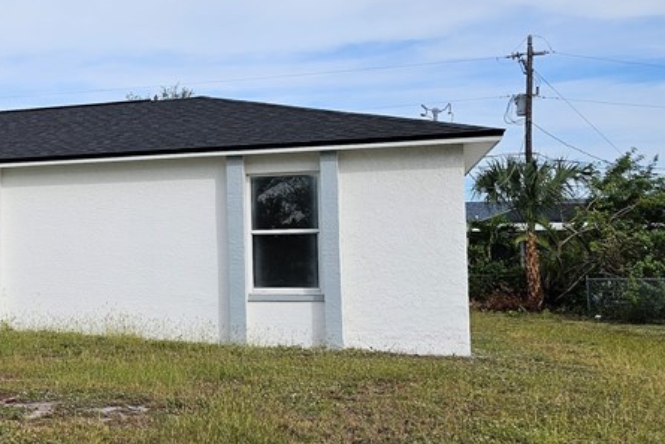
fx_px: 1016
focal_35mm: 55
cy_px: 218
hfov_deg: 32.4
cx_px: -43
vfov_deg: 24.6
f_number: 1.7
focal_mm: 6.3
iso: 10
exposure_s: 1/1286
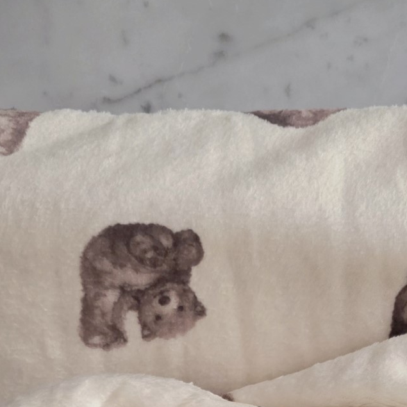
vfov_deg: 23.5
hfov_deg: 26.8
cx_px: 242
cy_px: 541
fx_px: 851
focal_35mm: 64
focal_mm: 6.3
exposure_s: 1/120
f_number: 1.7
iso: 500
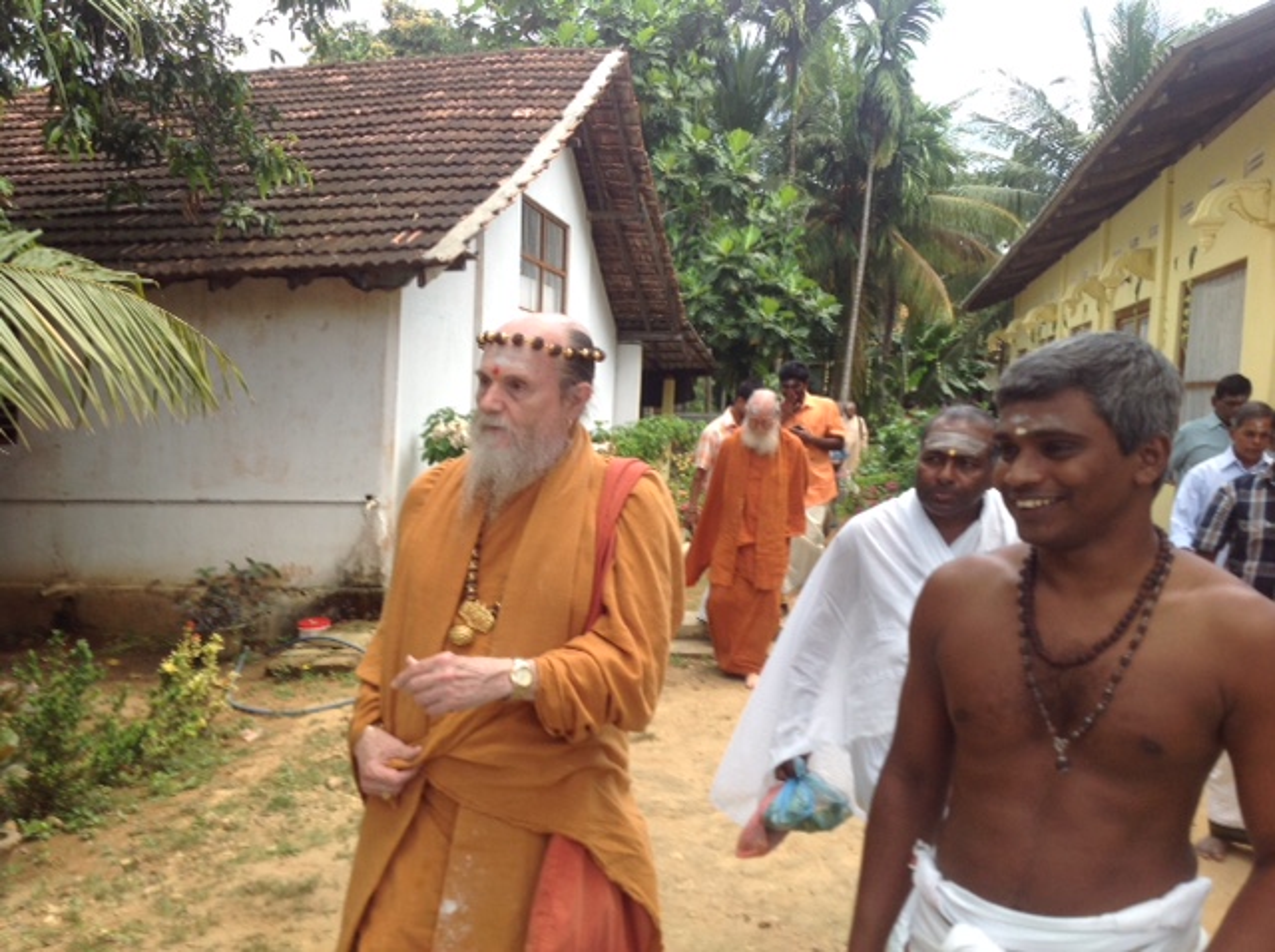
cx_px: 638
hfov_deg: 52.7
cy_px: 476
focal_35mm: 35
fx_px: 1287
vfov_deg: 40.6
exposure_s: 1/369
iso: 50
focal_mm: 4.28
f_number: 2.4
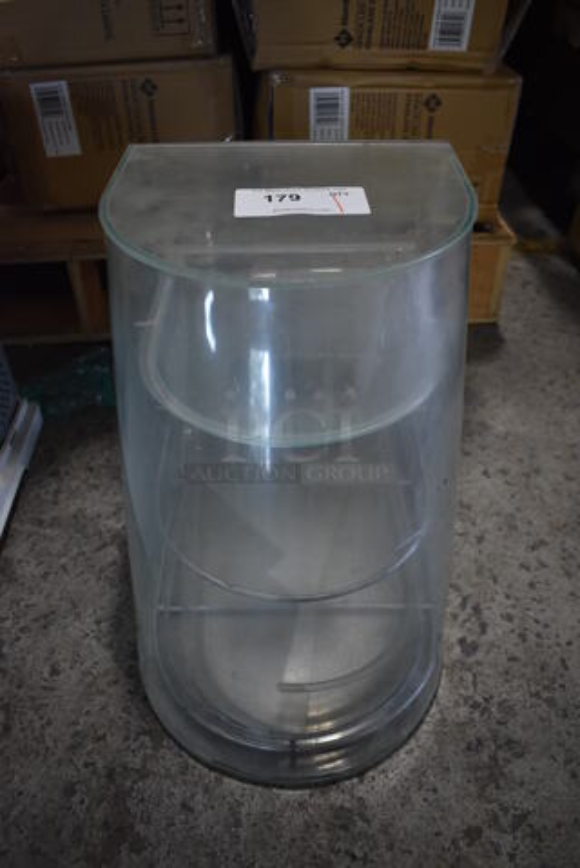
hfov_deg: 48.0
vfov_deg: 67.4
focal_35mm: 27
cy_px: 434
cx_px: 290
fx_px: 652
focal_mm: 18
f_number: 3.5
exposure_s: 1/125
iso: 800
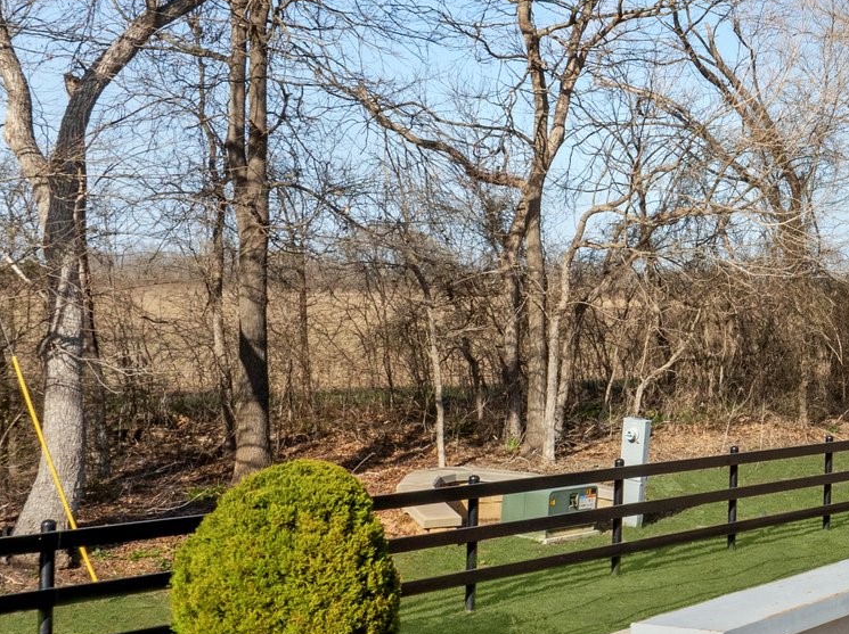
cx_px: 1020
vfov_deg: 22.1
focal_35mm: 66
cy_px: 227
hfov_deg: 26.2
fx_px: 1617
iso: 100
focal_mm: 12.29
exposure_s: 1/200
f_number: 10
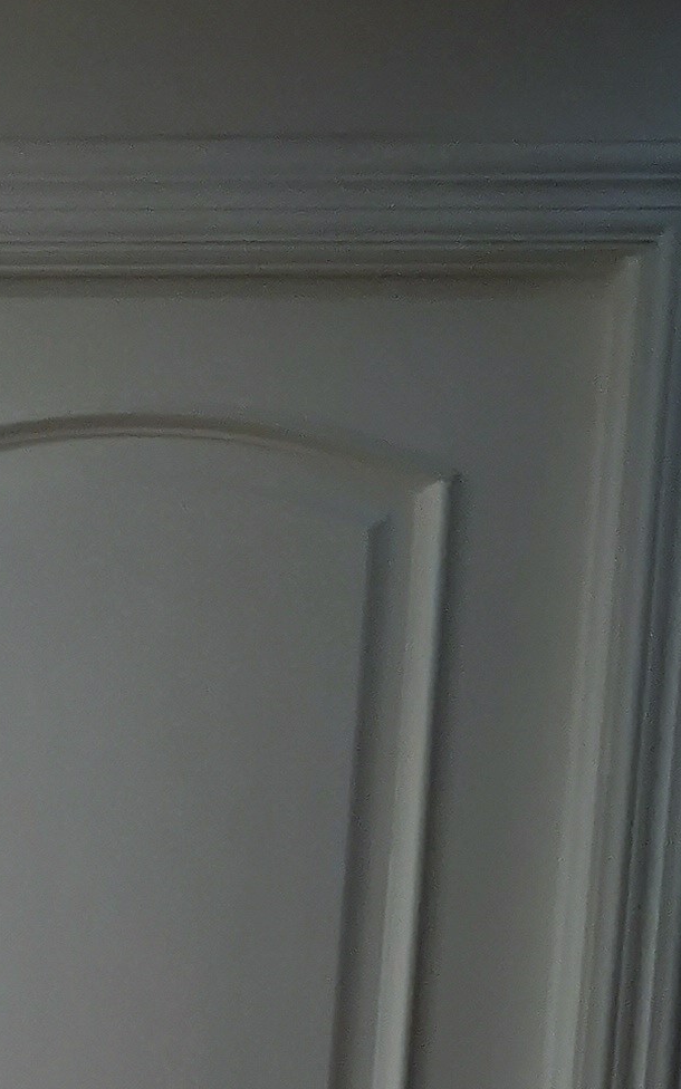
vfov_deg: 18.6
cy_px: 1232
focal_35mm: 107
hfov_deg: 10.8
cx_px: -836
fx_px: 3177
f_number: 1.8
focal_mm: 3.95
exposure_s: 1/33.3
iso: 160
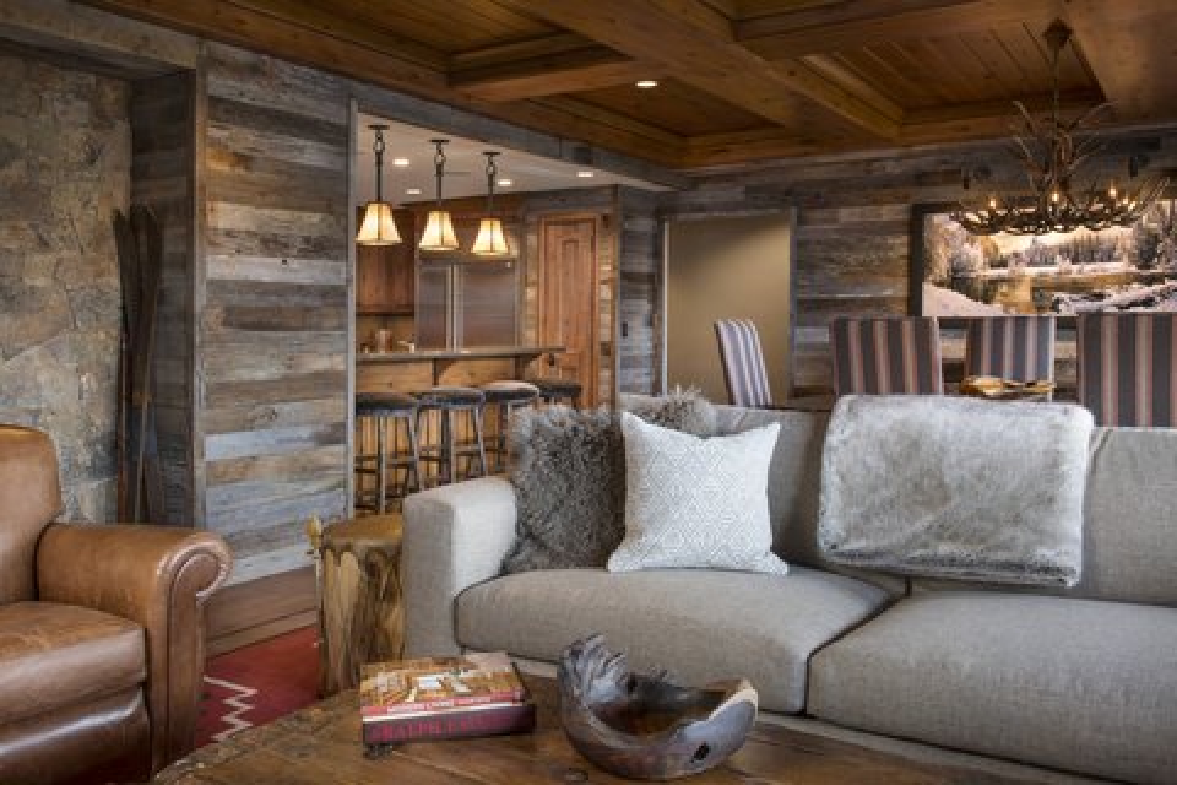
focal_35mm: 29
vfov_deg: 45.0
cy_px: 392
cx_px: 588
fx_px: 948
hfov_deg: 63.7
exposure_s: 1/3
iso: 250
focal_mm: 29
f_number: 18
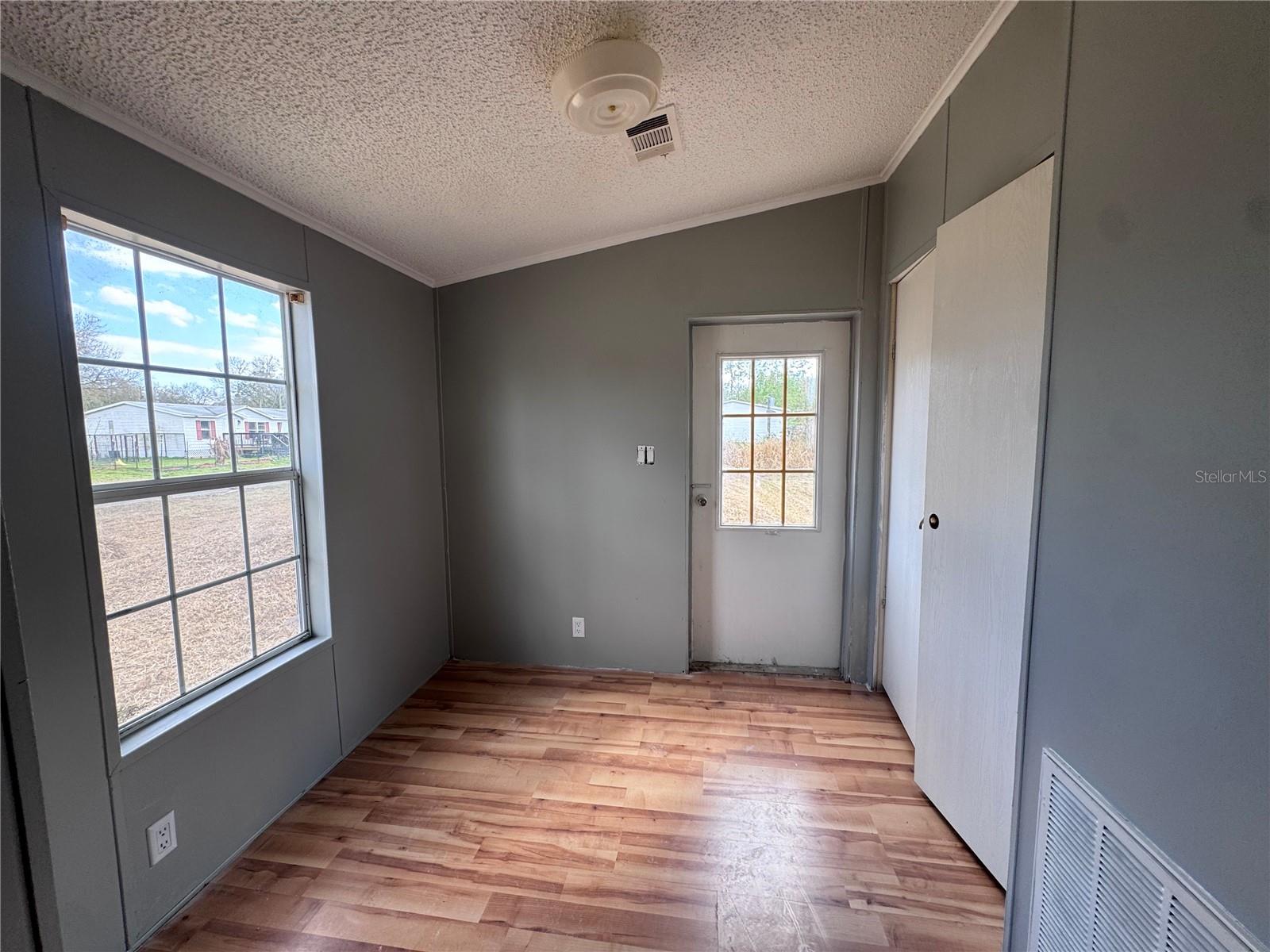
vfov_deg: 85.7
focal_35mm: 14
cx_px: 635
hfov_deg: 102.1
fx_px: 514
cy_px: 476
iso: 50
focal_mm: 2.22
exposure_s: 1/99
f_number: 2.2
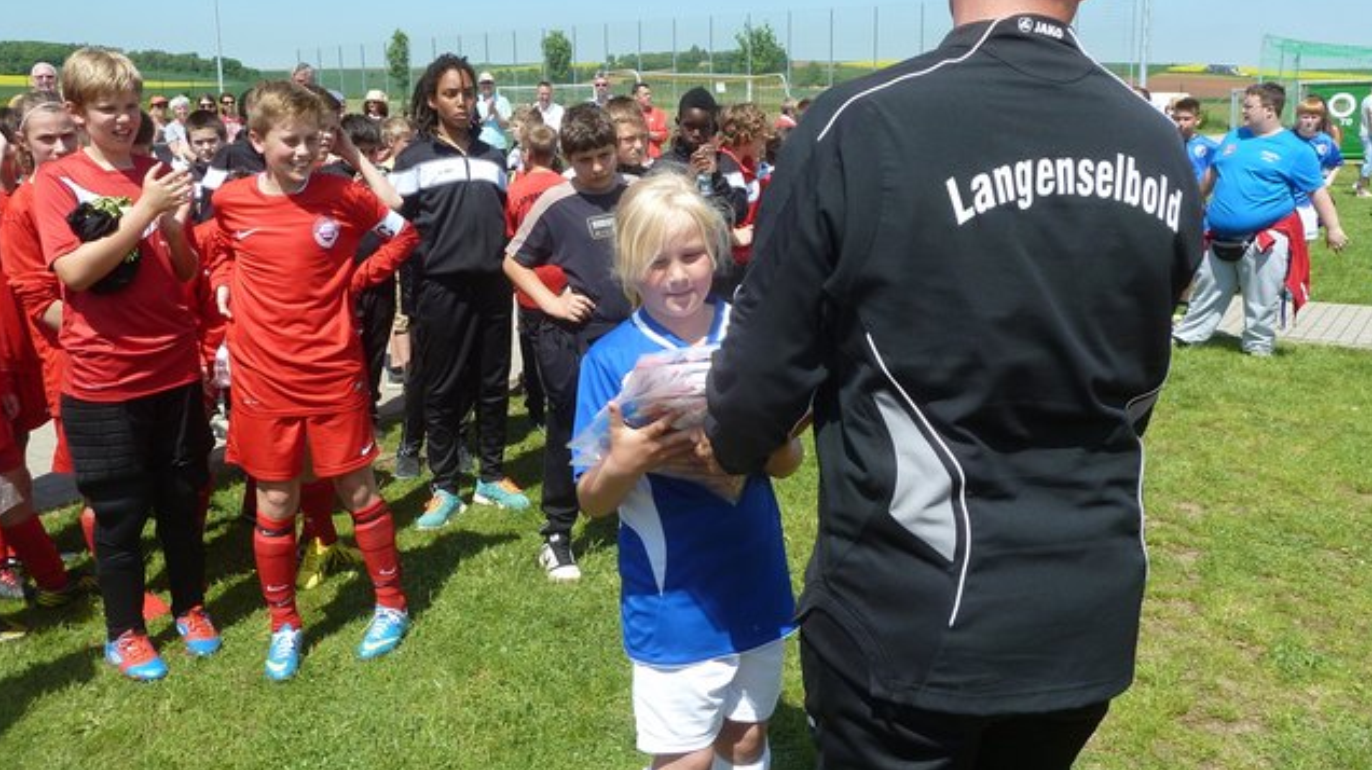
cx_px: 701
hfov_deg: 64.3
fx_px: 1091
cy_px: 314
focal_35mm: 30
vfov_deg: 38.7
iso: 80
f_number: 4
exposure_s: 1/400
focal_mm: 4.1
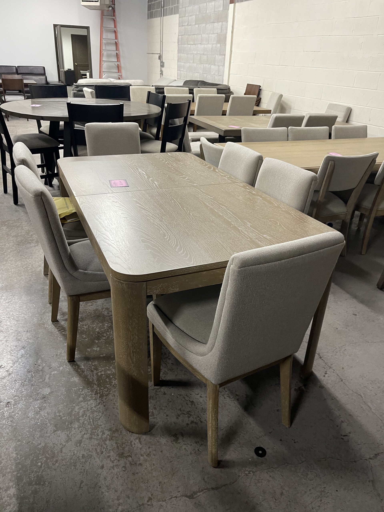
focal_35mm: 25
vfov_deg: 69.4
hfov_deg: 54.9
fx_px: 370
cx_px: 192
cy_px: 256
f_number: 1.6
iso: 250
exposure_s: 1/60
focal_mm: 5.1
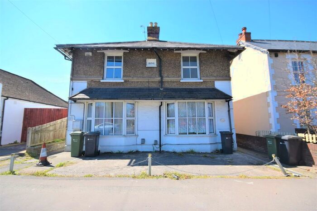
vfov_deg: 77.4
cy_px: 106
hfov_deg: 100.4
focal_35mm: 15
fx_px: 132
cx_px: 158
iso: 200
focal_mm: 10
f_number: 9
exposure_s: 1/320
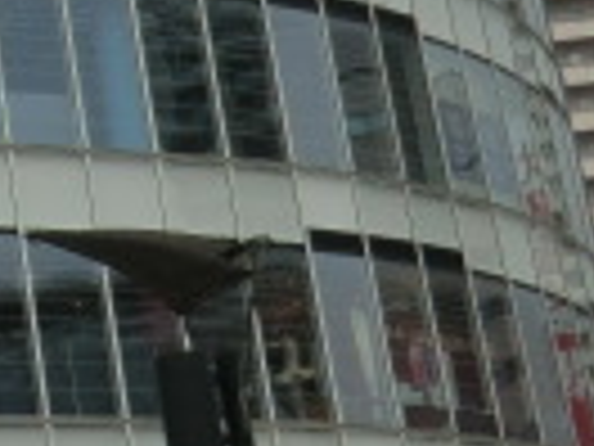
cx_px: -441
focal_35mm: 165
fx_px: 2831
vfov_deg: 8.6
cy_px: -360
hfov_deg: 11.2
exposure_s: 1/400
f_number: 3.6
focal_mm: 6.1
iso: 80
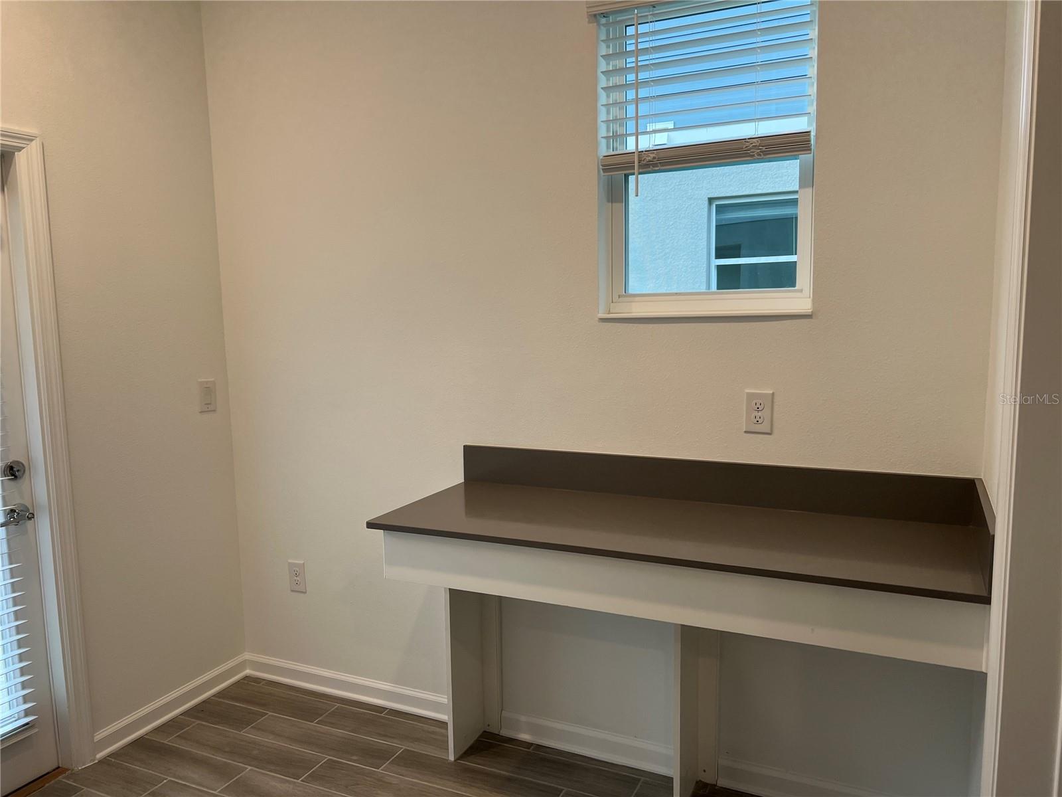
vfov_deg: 53.1
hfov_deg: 67.3
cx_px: 531
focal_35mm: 26
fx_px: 798
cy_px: 398
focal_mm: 5.7
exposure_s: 1/120
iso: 80
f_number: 1.5
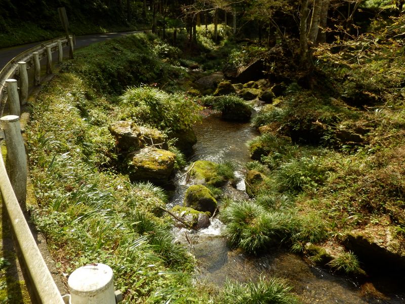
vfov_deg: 38.7
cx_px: 202
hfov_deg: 50.1
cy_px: 152
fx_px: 433
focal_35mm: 37
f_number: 3.9
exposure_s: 1/200
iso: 80
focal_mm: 6.6
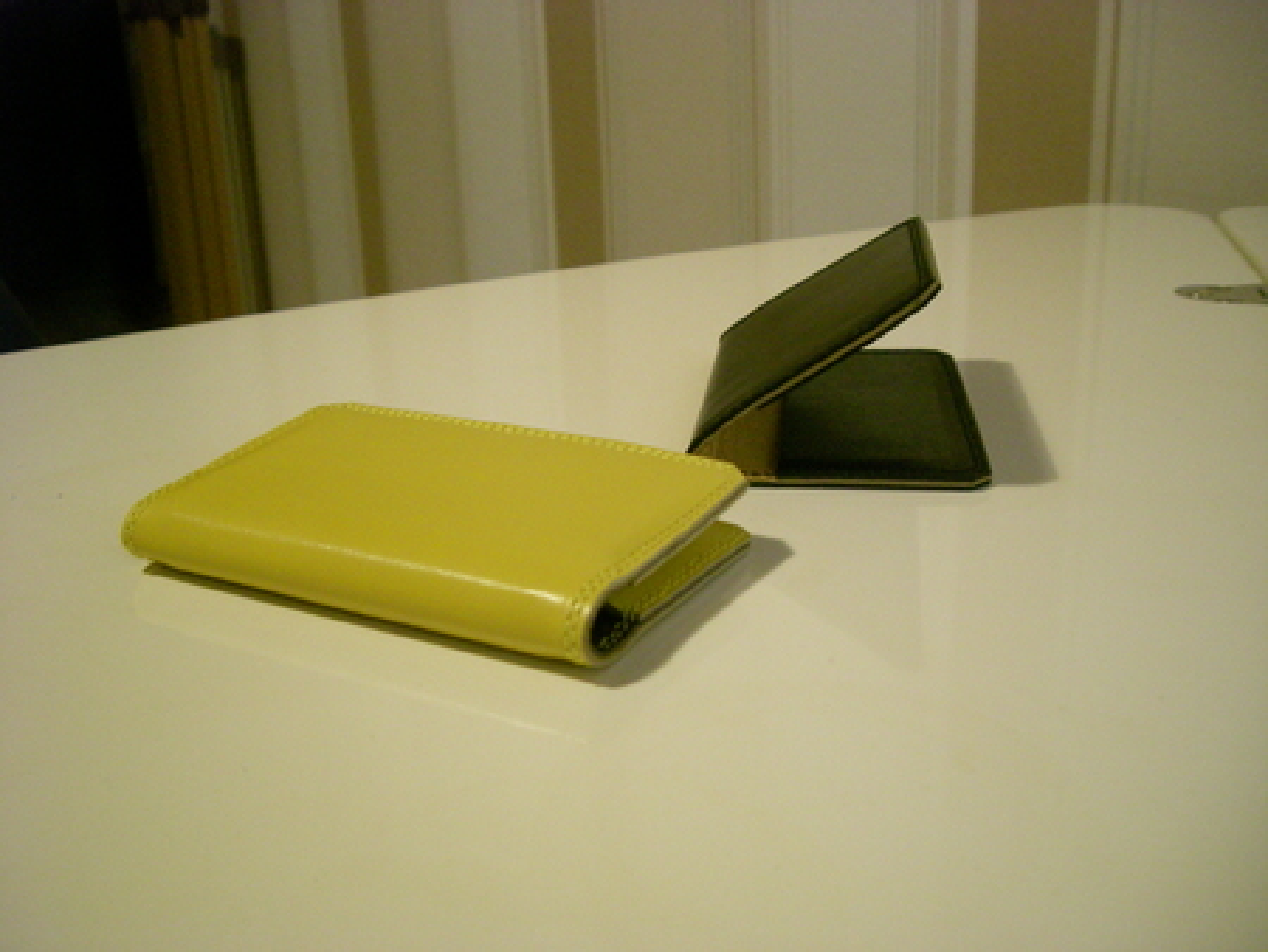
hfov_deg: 49.0
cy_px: 476
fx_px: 1393
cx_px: 634
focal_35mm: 38
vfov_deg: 37.8
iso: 400
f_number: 2.7
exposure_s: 1/30
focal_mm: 6.2
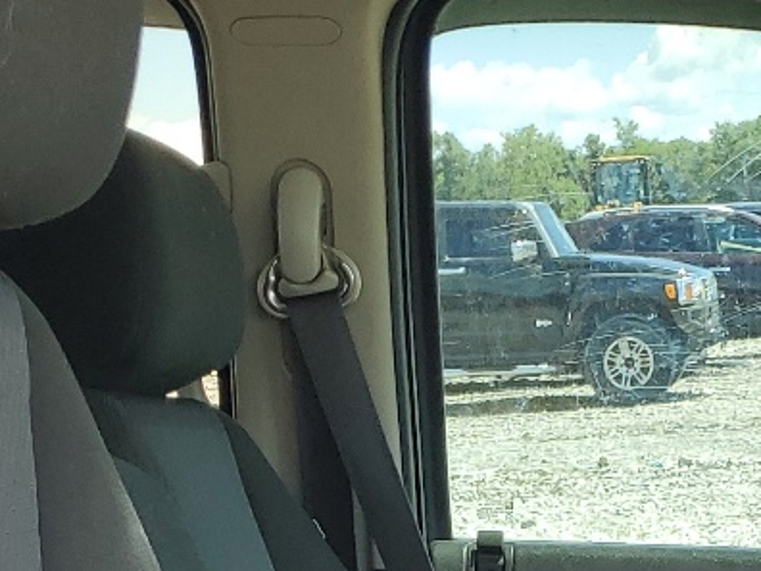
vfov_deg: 12.4
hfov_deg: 18.6
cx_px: 596
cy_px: 1152
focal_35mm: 105
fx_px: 2308
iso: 50
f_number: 1.5
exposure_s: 1/263
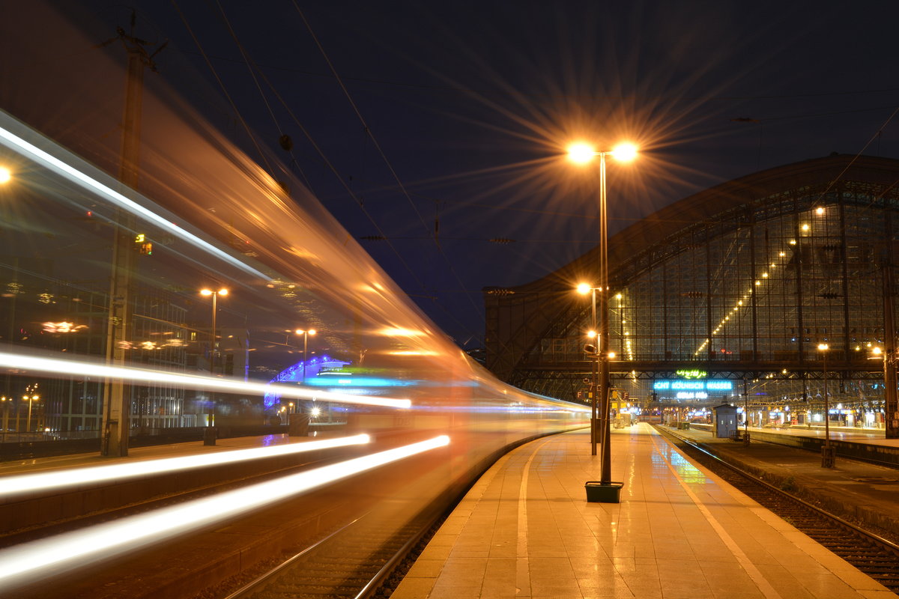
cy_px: 300
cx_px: 450
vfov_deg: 38.4
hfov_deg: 55.1
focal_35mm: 34
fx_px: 861
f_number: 14
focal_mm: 23
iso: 100
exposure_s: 30
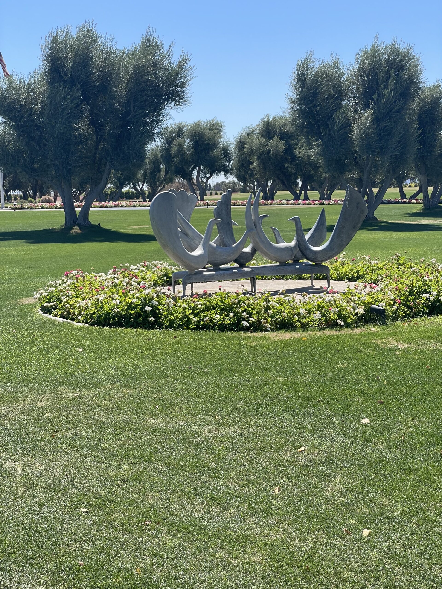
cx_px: 221
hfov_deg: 28.0
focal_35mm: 52
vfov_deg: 36.8
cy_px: 294
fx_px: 885
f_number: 2
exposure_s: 1/1142
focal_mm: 6
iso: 25
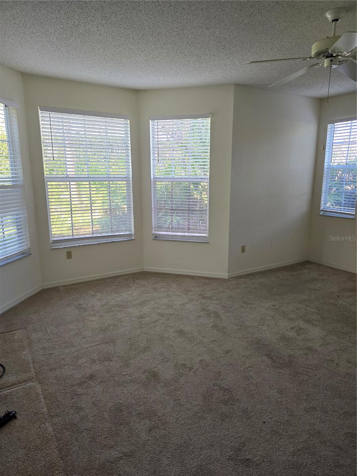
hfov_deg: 58.9
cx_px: 178
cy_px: 238
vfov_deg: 73.9
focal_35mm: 23
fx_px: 316
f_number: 1.7
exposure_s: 1/120
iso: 100
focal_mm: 6.3
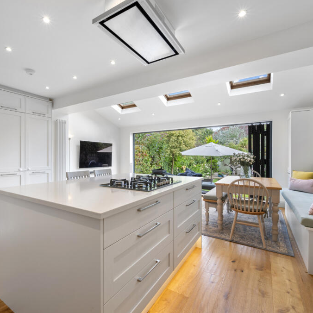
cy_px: 157
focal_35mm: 18
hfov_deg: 80.0
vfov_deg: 80.7
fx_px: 184
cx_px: 129
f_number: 16
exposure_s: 1/3
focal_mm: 14
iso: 200
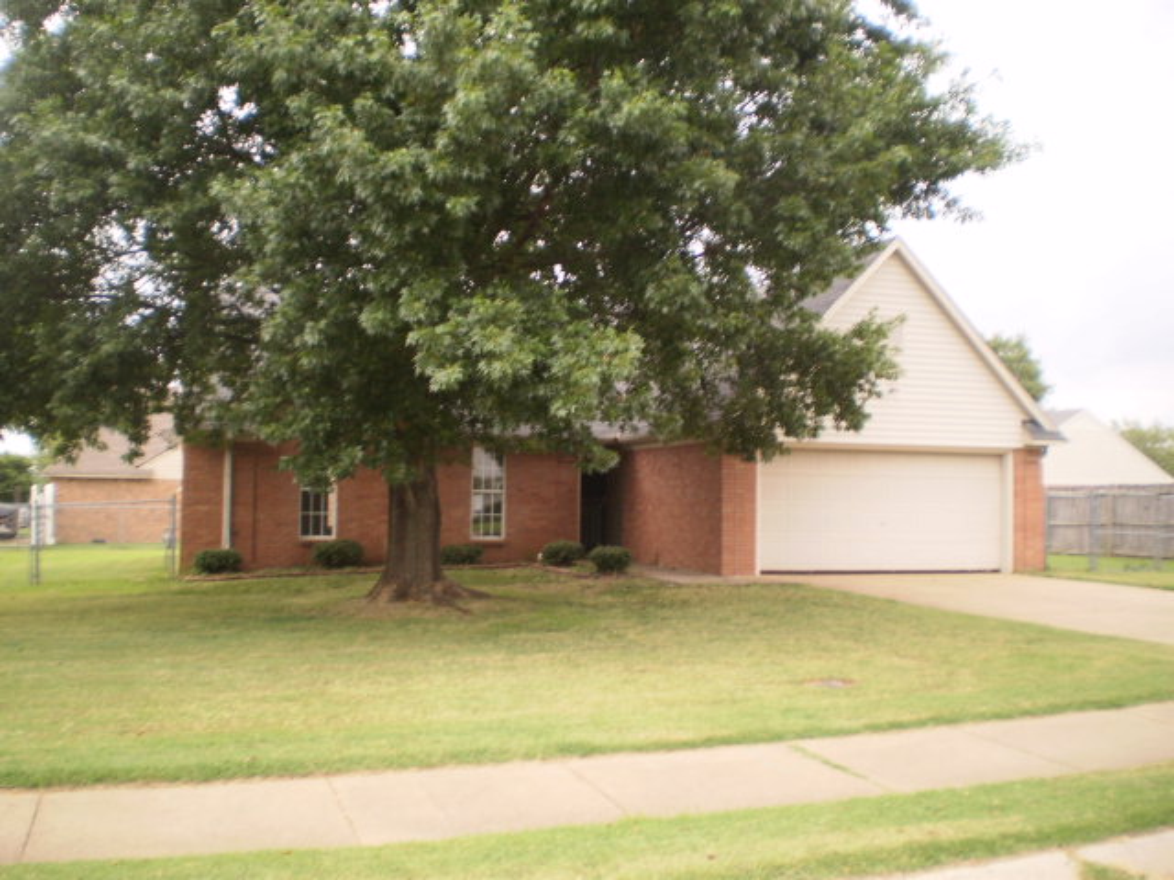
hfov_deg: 51.4
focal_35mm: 36
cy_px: 440
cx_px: 587
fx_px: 1221
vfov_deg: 39.7
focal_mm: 6.3
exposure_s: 1/320
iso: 64
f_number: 3.1
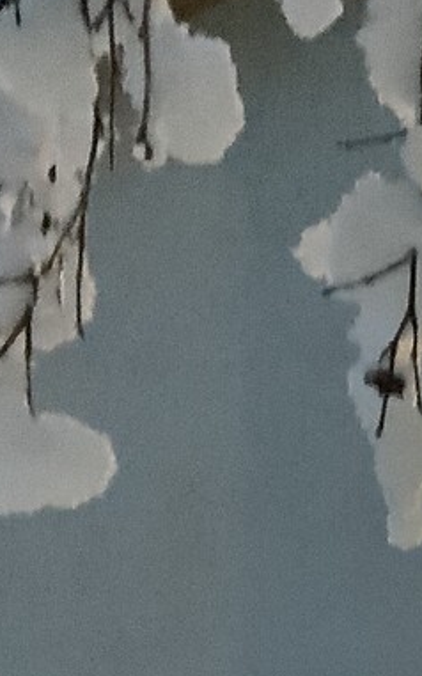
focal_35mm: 155
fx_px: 2853
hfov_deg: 8.1
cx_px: 839
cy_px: 900
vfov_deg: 13.0
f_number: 1.8
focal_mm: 3
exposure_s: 1/23
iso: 640
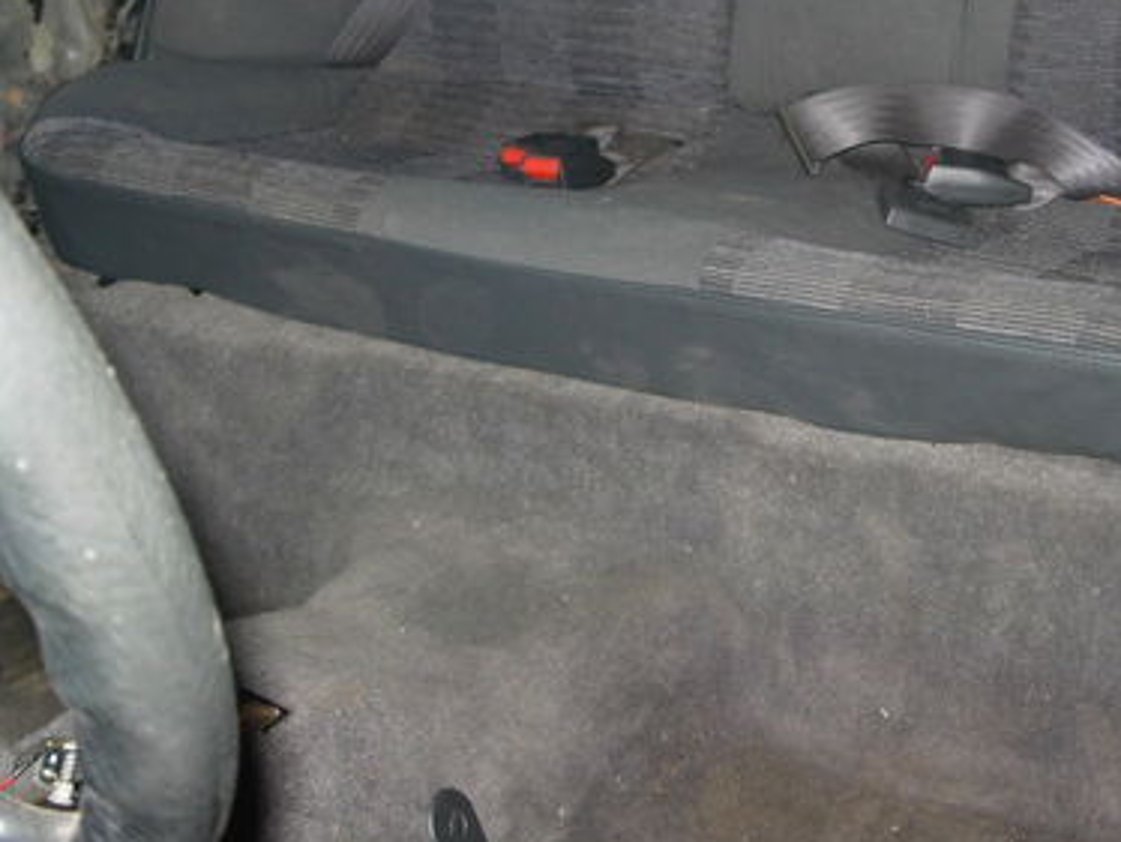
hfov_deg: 29.7
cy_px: 276
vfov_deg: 22.5
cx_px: 716
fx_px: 2106
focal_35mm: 65
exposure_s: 1/64
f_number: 2.8
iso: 79
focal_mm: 7.8
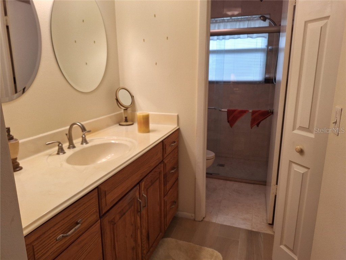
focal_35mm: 23
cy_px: 130
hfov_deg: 73.9
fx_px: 230
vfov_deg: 58.9
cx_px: 173
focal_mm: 5.54
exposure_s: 1/40
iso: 50
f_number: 1.8
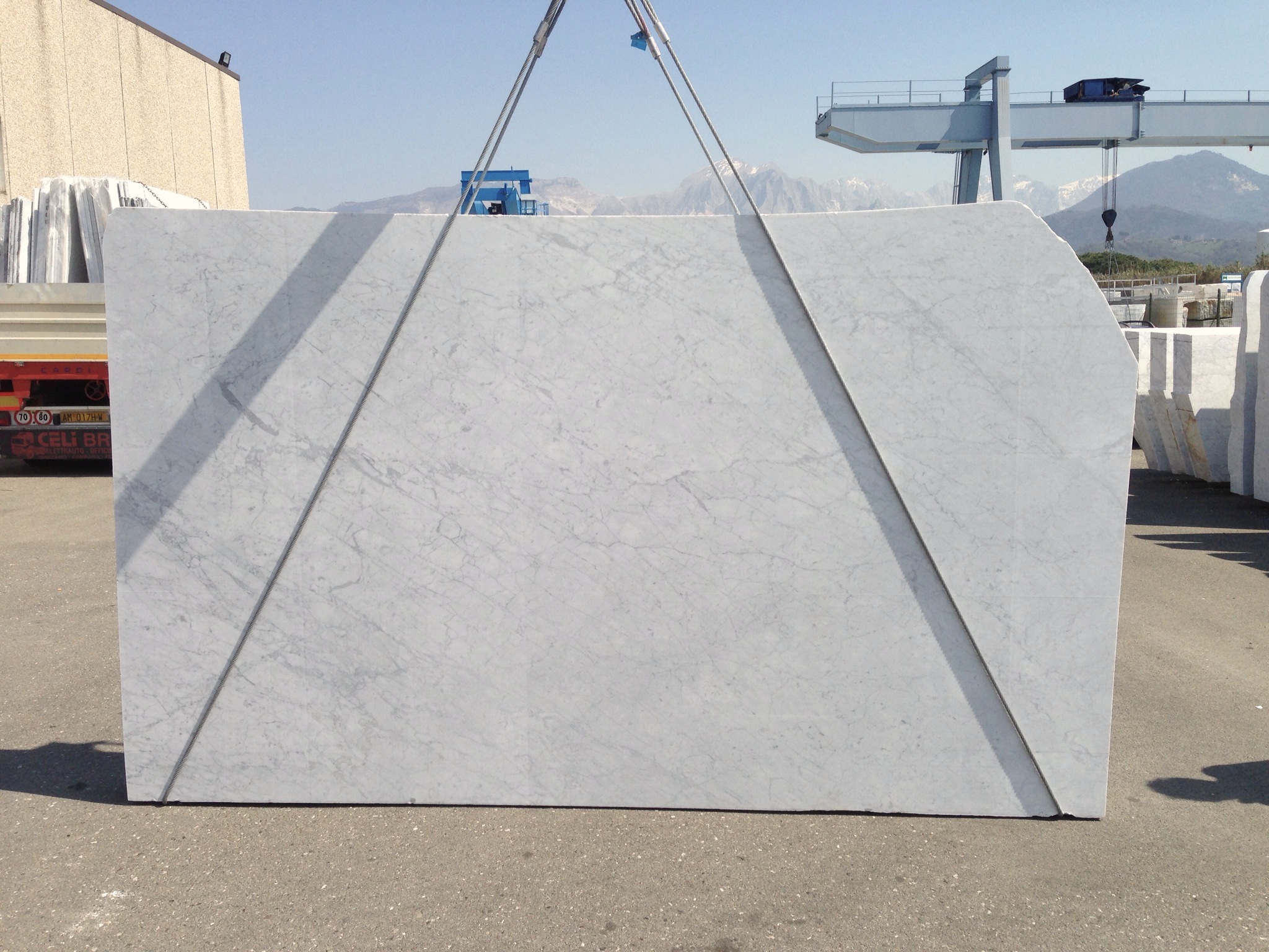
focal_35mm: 33
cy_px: 476
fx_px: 1210
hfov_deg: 55.4
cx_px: 634
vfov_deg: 42.9
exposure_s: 1/1748
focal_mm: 4.13
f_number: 2.4
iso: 50
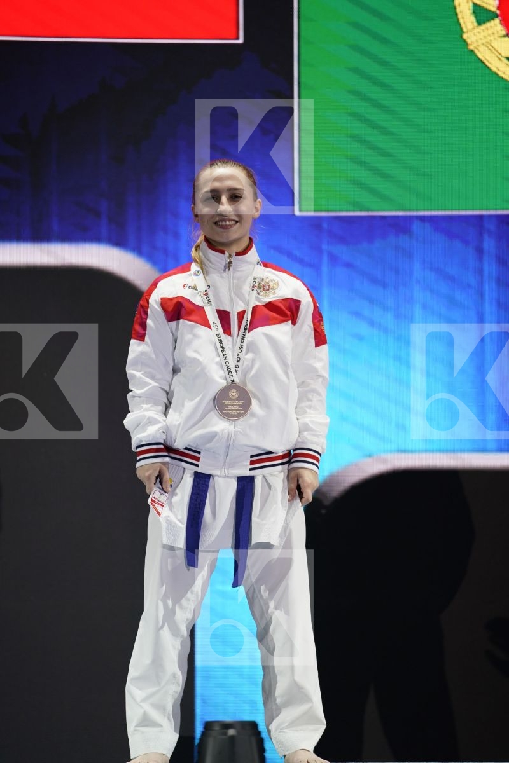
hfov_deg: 6.9
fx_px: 4241
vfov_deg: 10.3
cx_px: 254
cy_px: 382
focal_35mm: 200
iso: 320
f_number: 2.8
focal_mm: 200
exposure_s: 1/250
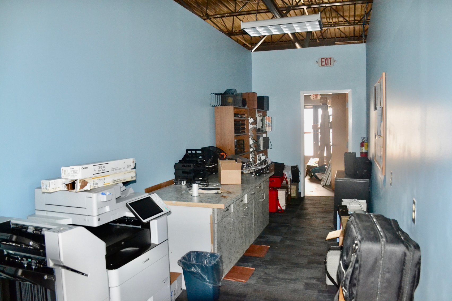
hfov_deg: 67.4
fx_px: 339
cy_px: 150
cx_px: 226
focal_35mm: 27
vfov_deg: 47.9
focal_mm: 18
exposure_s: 1/60
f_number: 3.5
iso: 3200
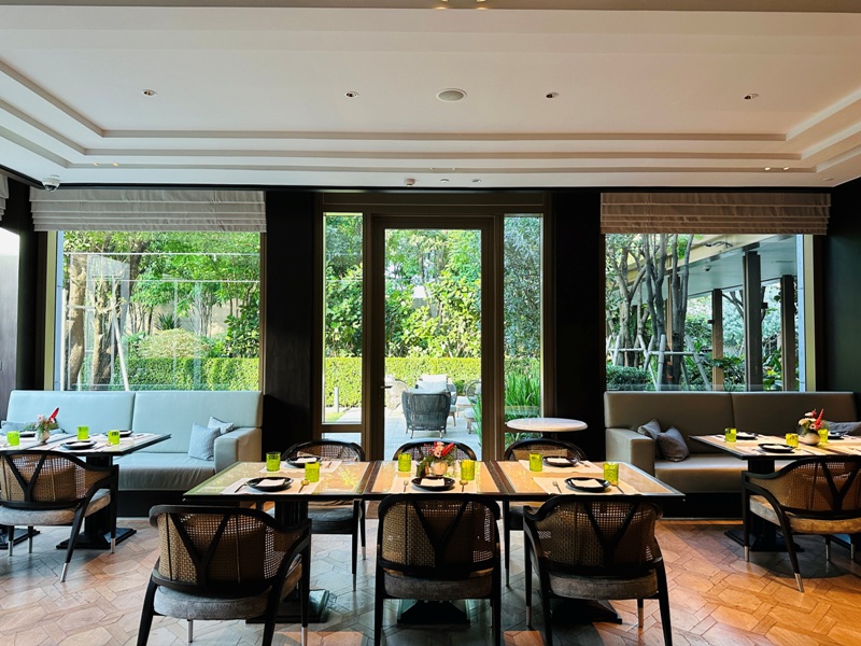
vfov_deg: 56.8
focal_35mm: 24
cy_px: 323
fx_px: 597
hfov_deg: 71.6
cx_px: 430
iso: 250
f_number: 1.78
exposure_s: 1/64
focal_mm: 6.86
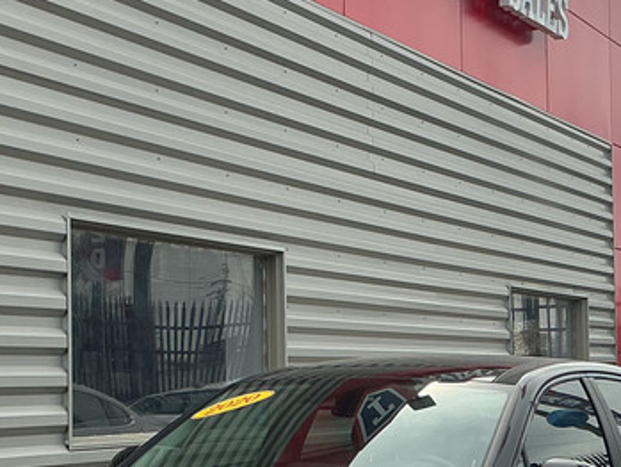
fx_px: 1525
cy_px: 323
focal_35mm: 85
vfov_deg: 17.3
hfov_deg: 22.9
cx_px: 187
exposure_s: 1/1098
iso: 25
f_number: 1.8
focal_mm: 3
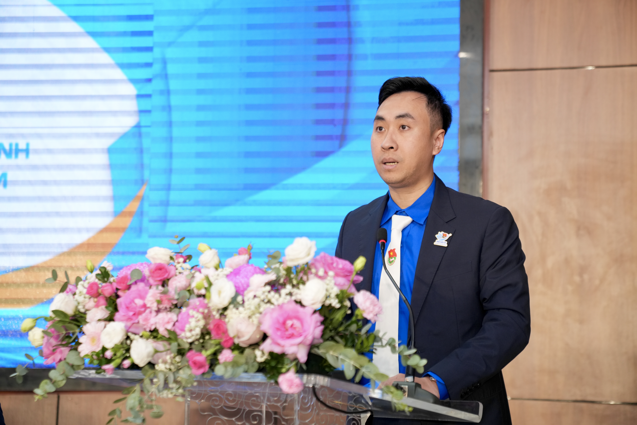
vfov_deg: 19.5
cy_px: 212
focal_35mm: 70
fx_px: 1239
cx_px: 318
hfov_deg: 28.8
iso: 800
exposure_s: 1/160
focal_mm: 70
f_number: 3.2
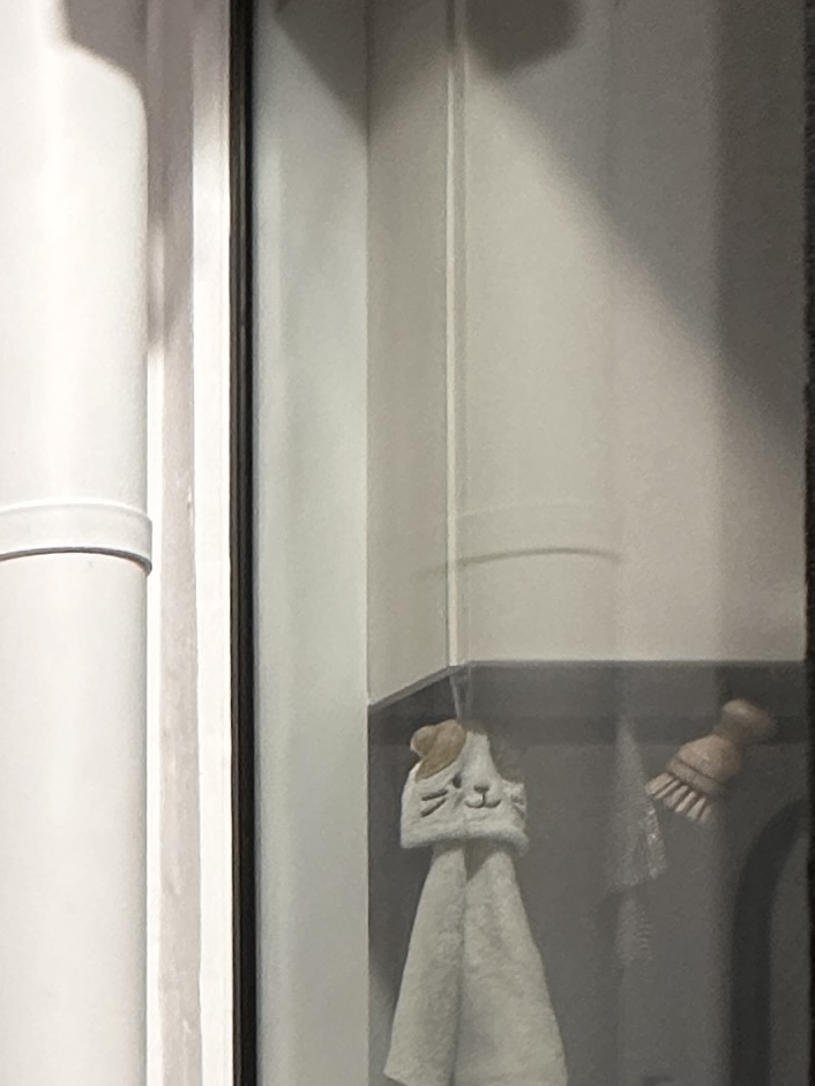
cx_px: -487
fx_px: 1883
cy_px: 1134
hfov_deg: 20.2
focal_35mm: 60
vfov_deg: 29.6
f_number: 2.2
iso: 320
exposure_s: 1/63
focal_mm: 2.22
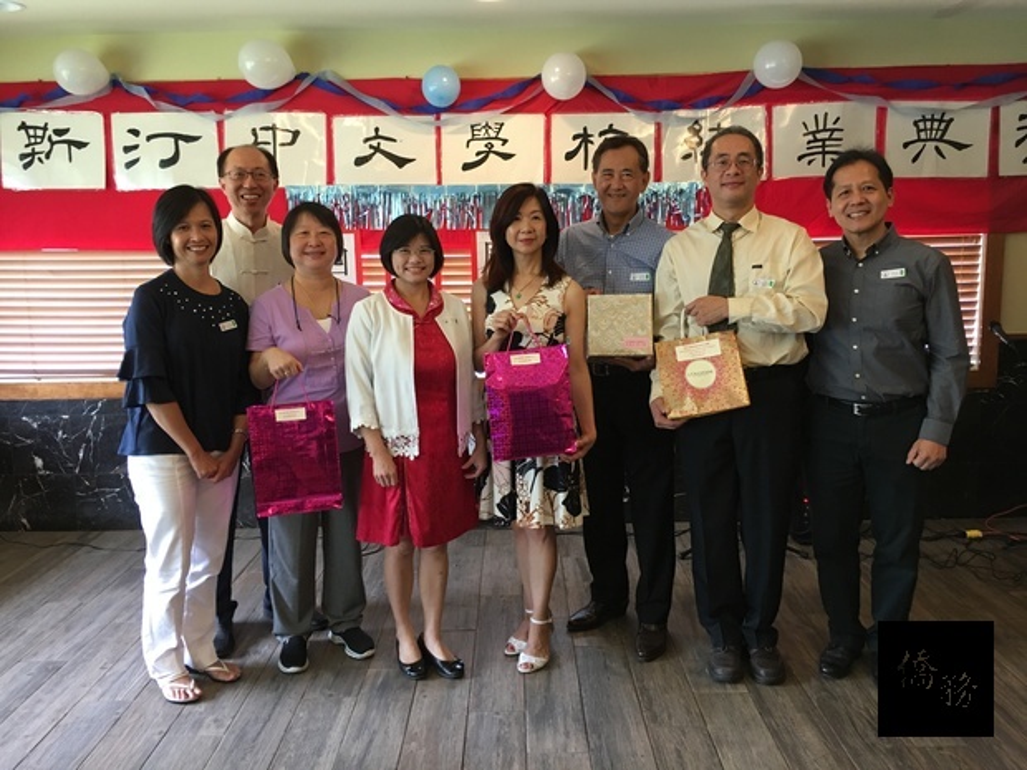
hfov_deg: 61.7
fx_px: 860
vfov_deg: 48.2
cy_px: 385
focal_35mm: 29
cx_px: 514
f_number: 2.2
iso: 64
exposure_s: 1/15
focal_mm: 4.15
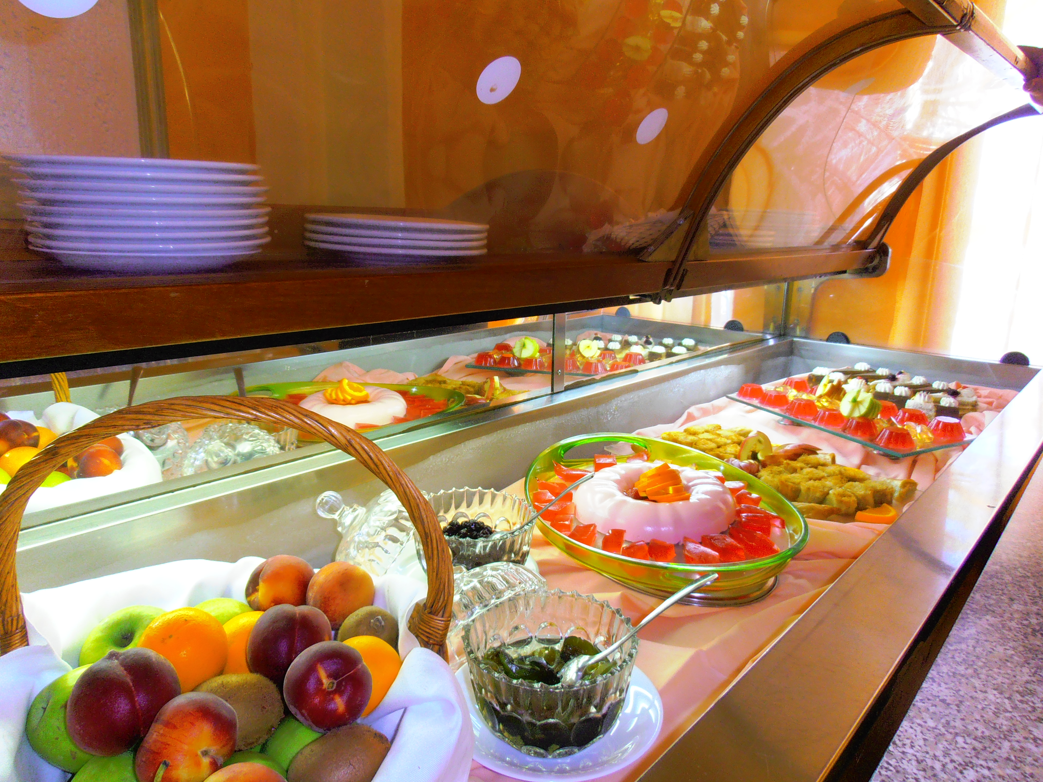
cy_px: 391
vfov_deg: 56.8
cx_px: 522
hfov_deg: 71.6
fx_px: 723
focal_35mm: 24
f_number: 3
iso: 125
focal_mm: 4.2
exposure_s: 1/30
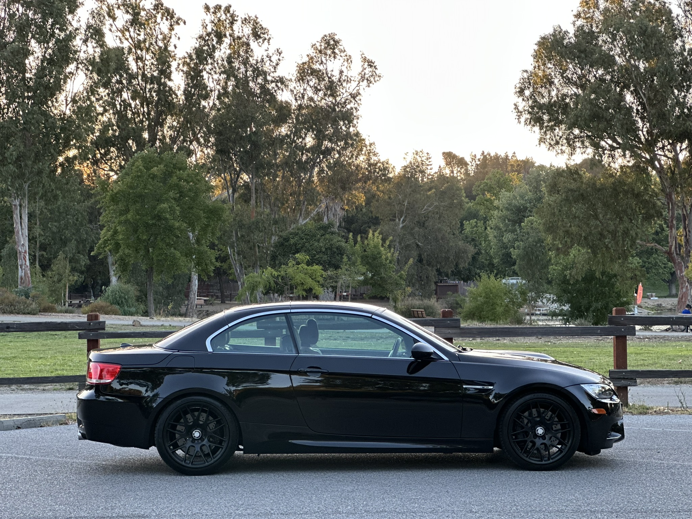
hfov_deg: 25.3
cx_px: 346
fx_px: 1539
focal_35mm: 77
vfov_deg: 19.1
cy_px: 260
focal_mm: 9
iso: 100
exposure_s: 1/121
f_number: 2.8
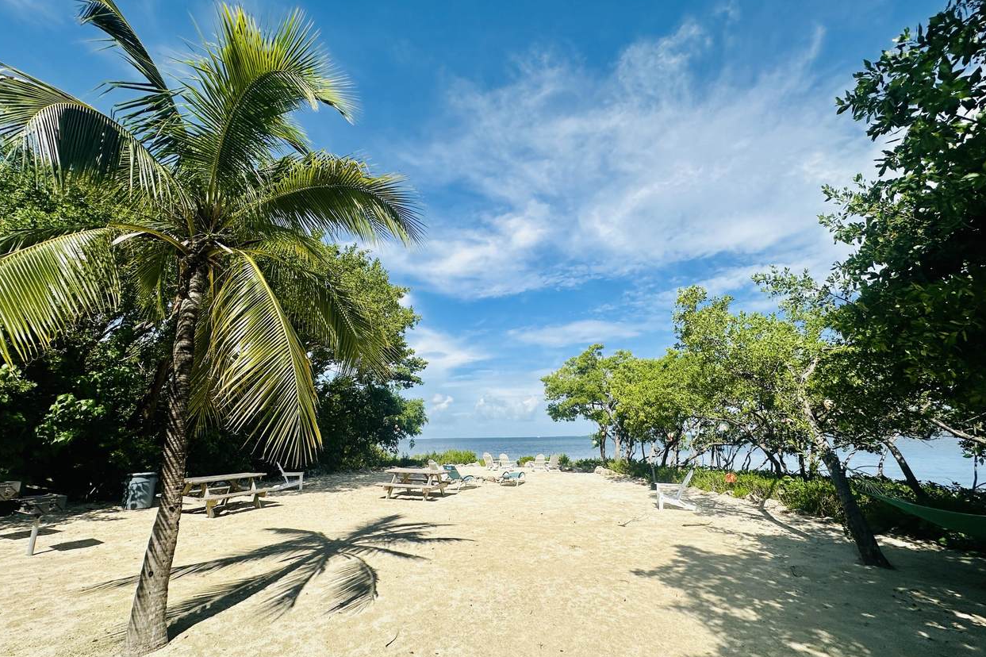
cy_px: 355
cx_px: 499
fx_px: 411
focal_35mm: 15
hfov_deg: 100.4
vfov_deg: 77.1
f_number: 2.2
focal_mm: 2.22
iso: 50
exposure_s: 1/3300
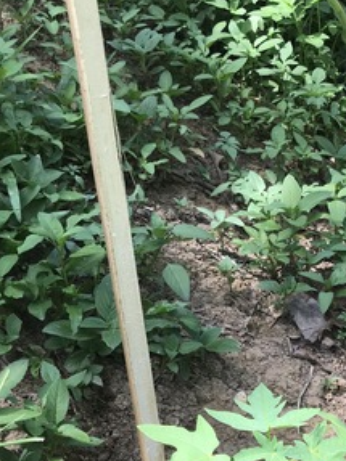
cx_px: 280
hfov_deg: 28.4
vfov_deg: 37.1
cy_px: 353
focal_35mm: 50
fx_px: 667
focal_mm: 3.99
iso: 20
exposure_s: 1/445
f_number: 1.8
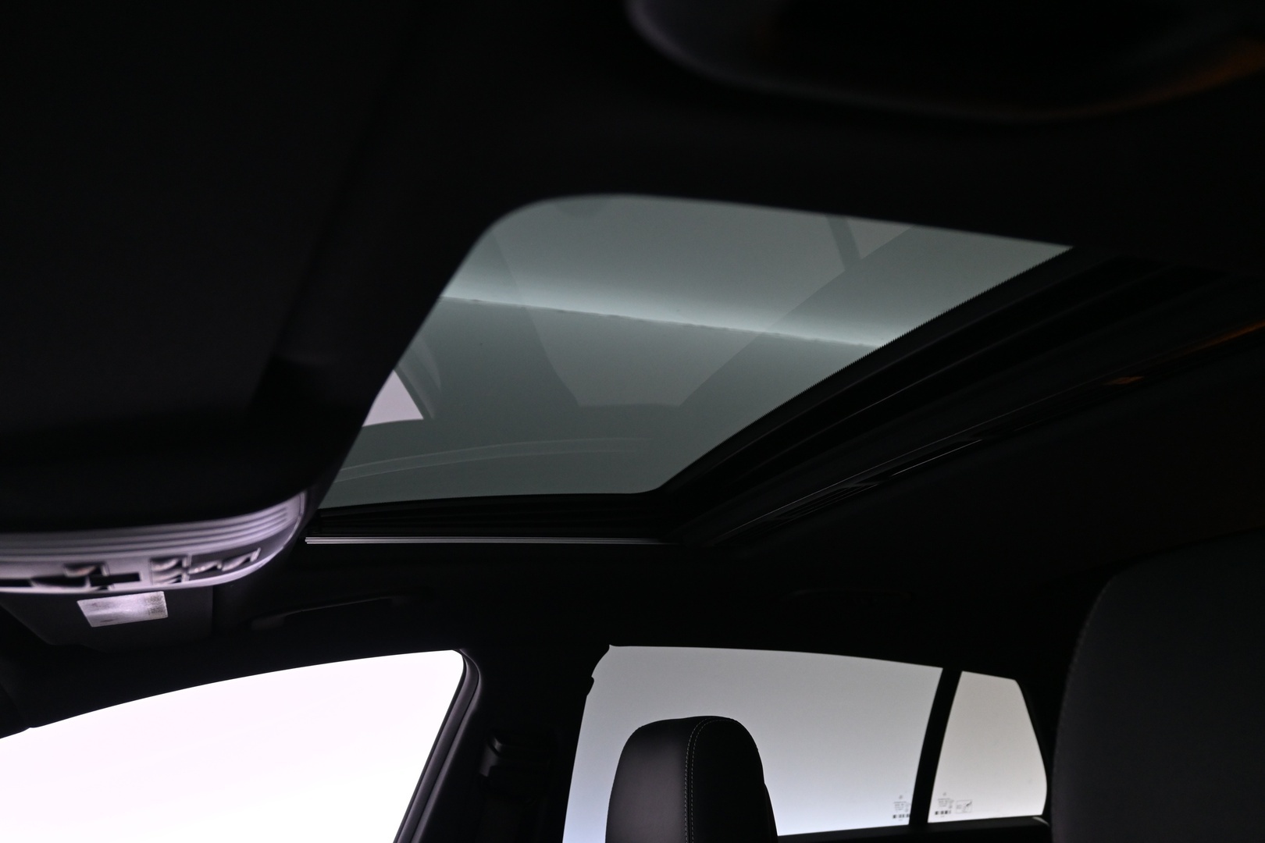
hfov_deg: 61.9
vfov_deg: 43.6
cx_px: 632
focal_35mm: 30
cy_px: 422
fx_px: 1054
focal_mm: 20
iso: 1100
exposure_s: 1/30
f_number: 3.8
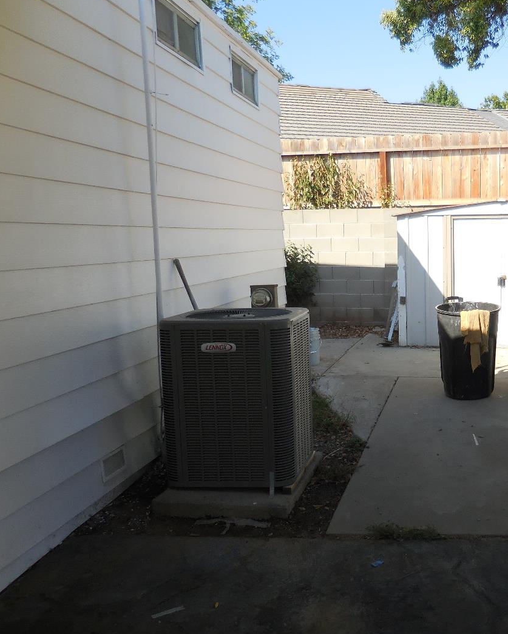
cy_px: 332
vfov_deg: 51.5
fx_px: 658
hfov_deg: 40.1
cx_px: 422
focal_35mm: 35
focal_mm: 4.5
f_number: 3.3
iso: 125
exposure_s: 1/640
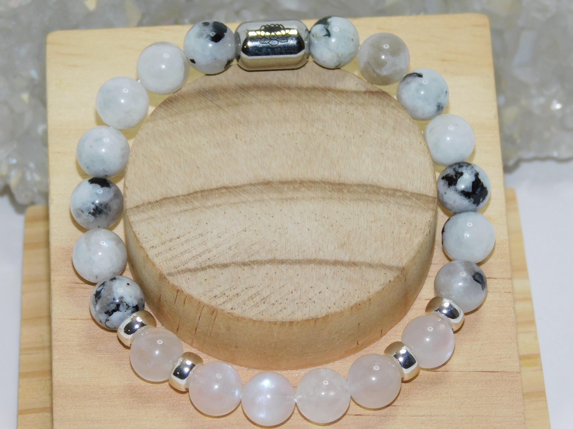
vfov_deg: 6.4
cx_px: 286
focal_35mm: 232
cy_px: 214
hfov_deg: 8.5
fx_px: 3840
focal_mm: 41.3
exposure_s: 1/60
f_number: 5.6
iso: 200
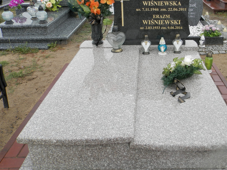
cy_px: 52
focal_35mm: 38
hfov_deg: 48.4
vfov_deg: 37.2
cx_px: 146
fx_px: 249
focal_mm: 4.5
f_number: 3.1
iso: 80
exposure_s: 1/250
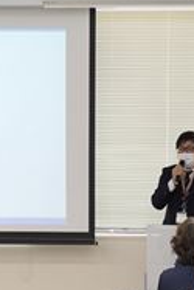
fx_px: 1678
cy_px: 111
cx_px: 5
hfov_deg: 6.6
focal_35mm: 208
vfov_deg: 9.9
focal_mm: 52
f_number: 5.6
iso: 800
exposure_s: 1/100
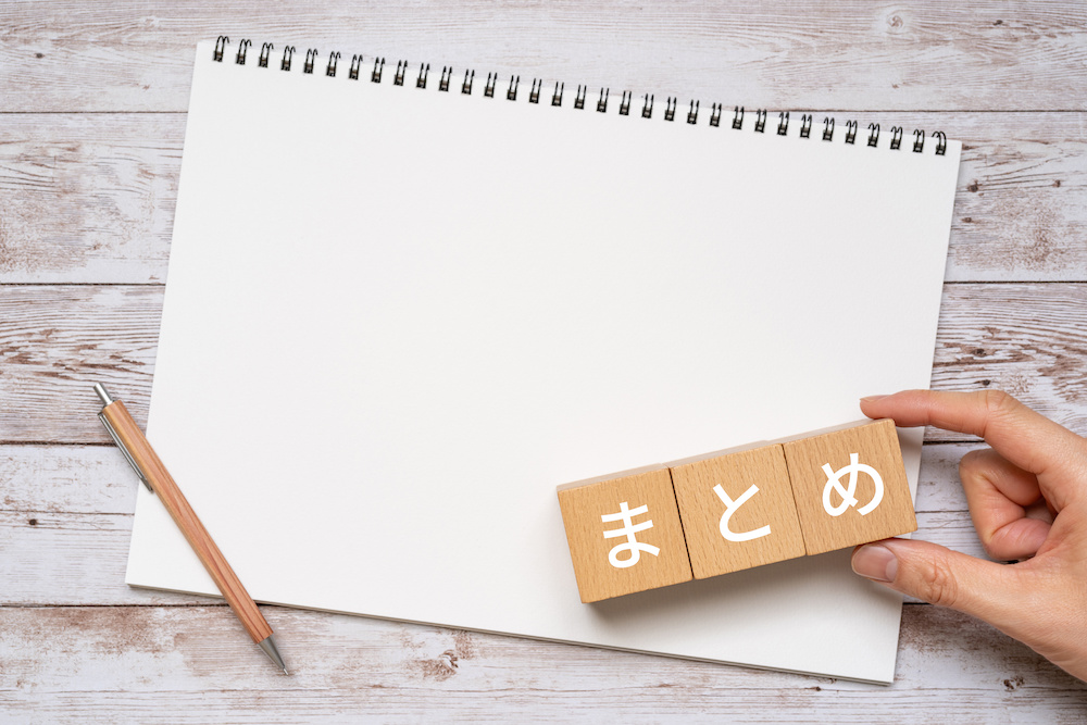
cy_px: 362
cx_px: 544
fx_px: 1510
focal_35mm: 50
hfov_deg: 39.6
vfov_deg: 27.0
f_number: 8
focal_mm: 50
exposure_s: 1/3.33
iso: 100
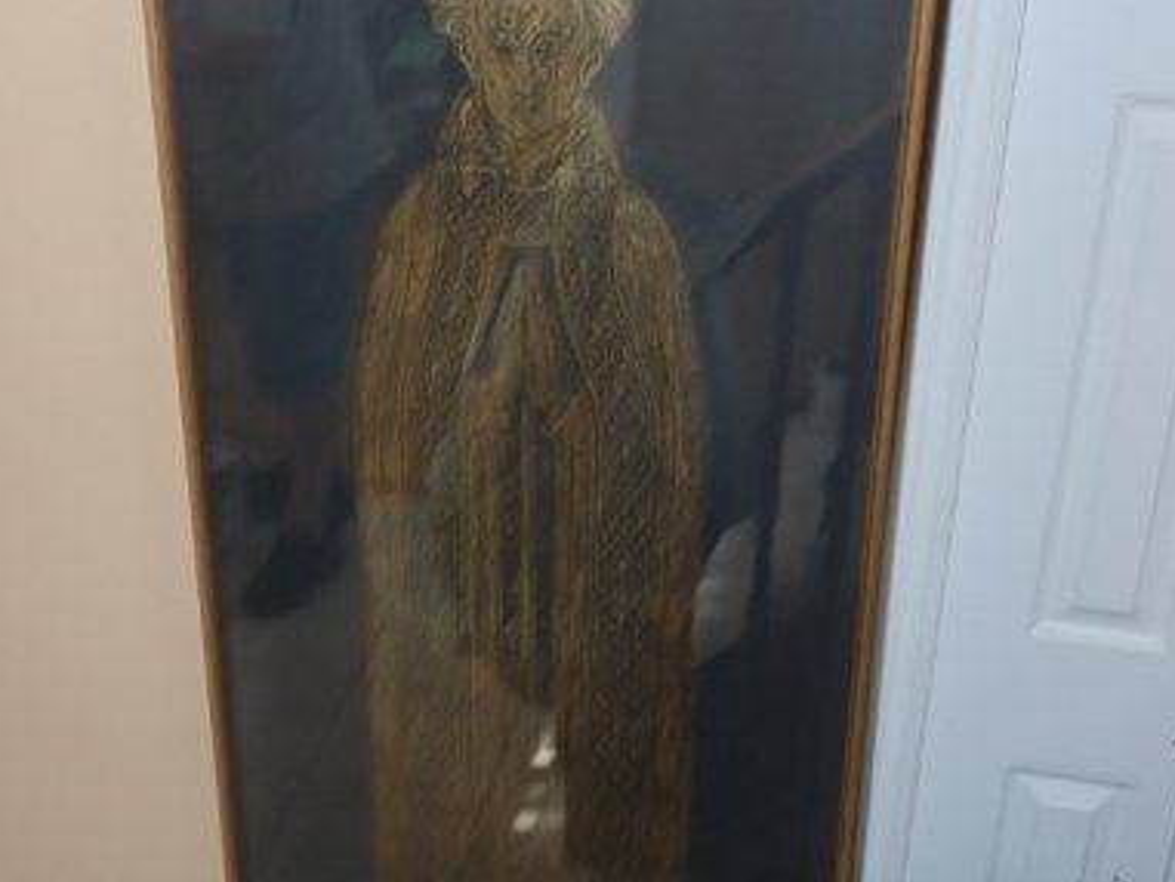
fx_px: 1800
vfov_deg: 27.5
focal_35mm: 53
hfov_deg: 36.1
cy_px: 381
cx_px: 529
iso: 200
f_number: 2.4
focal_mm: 5.79
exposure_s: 1/30
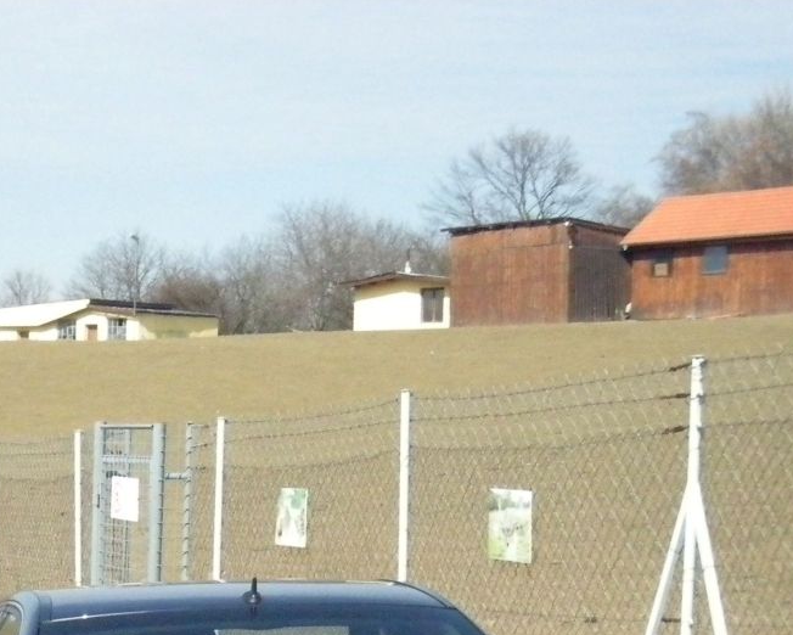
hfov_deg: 17.1
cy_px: 681
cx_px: 28
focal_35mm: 110
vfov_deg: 13.8
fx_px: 2582
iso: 800
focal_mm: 7.9
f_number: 6.4
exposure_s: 1/1500
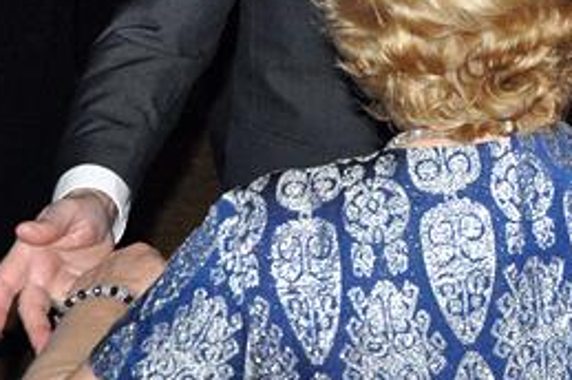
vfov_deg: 11.4
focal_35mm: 118
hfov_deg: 16.1
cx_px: 819
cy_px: -41
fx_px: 1873
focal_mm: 24
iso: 2000
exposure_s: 1/60
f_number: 5
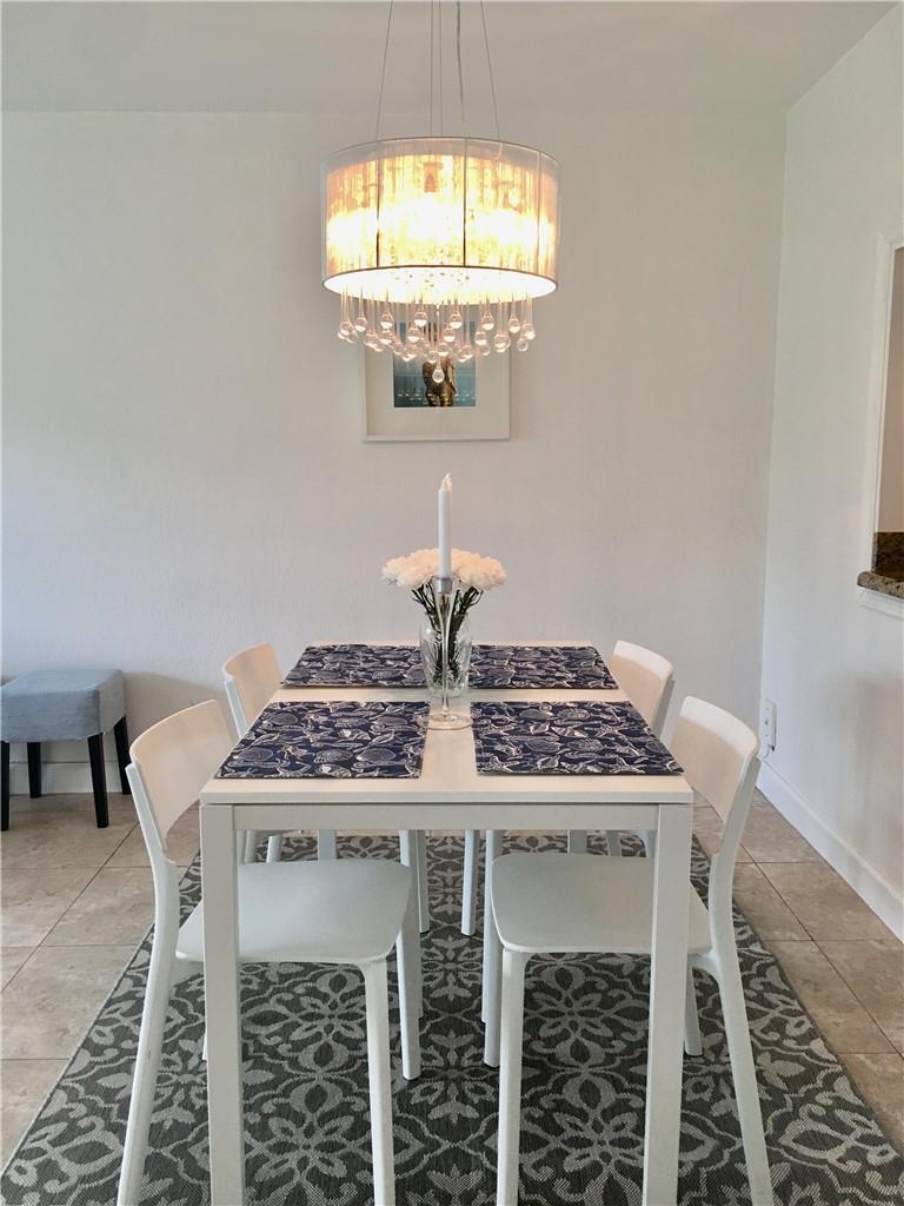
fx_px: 1010
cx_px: 452
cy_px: 603
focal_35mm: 29
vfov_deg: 61.7
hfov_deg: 48.2
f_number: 2.2
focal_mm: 4.15
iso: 40
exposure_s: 1/30
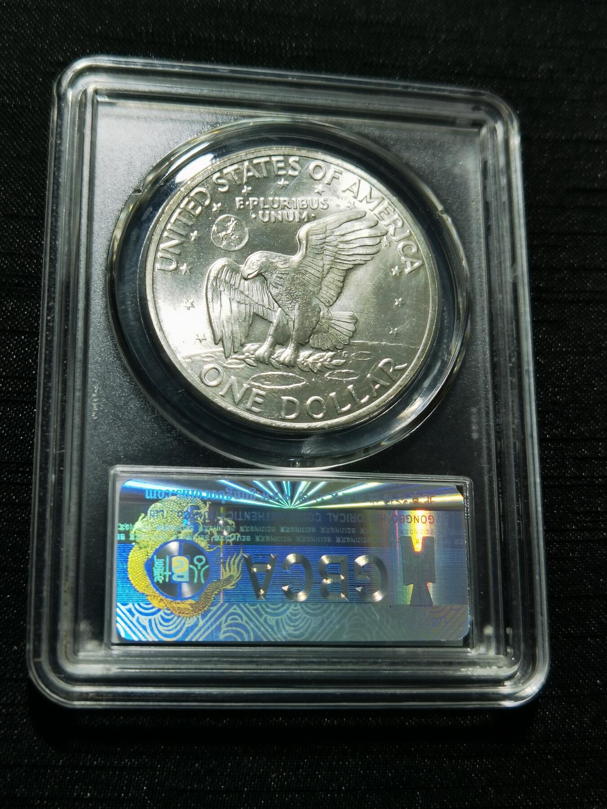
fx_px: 1146
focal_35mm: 49
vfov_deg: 38.9
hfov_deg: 29.7
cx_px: 304
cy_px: 404
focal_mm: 6.67
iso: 50
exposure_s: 1/100
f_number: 1.9
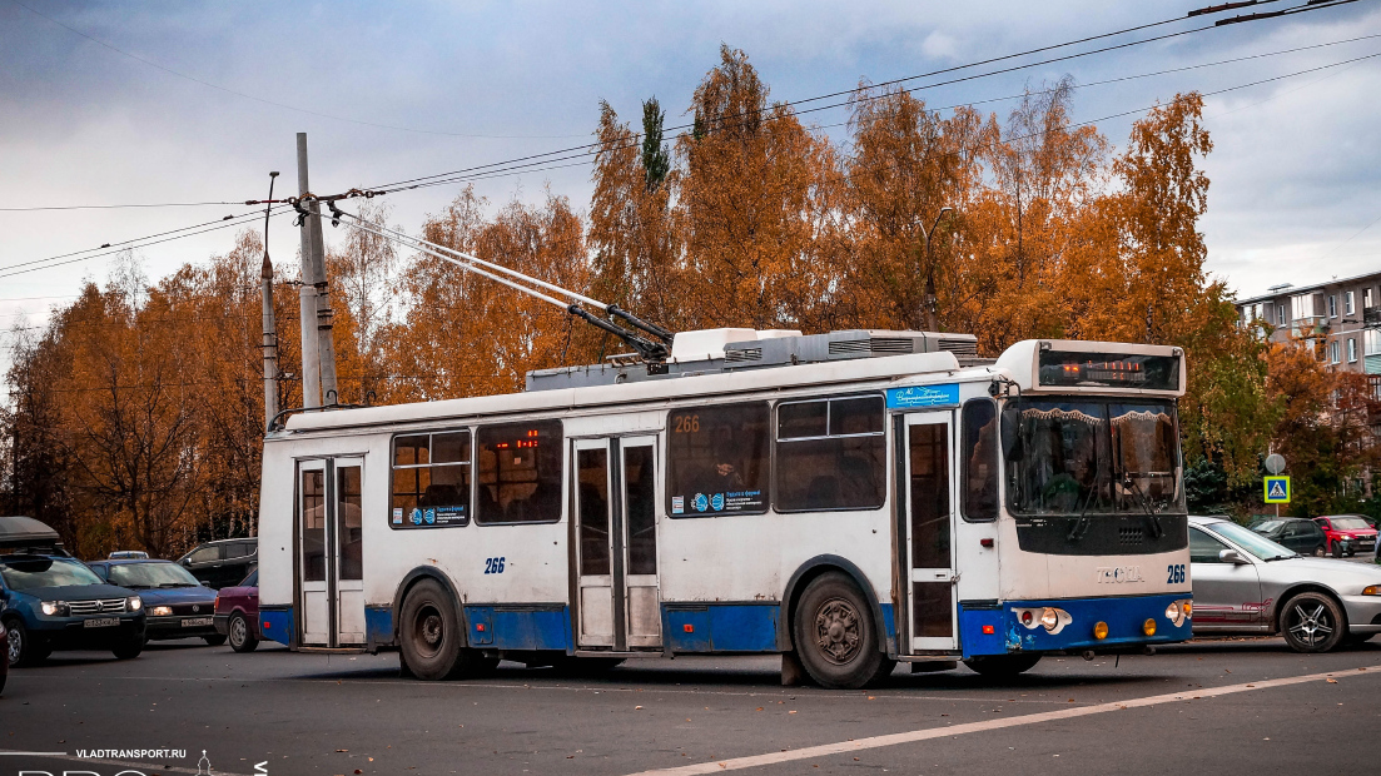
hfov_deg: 28.6
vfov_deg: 16.3
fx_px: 2709
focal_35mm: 74
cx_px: 785
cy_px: 343
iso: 800
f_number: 7.1
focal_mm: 40
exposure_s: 1/800
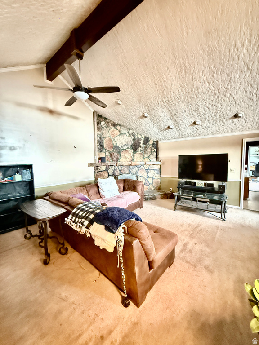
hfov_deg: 85.7
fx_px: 140
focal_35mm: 14
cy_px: 172
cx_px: 130
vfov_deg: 102.1
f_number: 2.2
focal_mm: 2.22
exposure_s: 1/20
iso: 2500
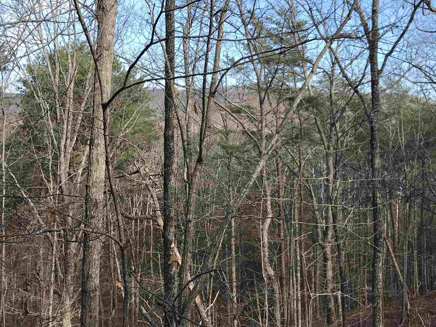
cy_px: 187
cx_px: 166
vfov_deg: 30.8
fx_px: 592
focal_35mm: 47
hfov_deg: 40.2
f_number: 1.8
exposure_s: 1/748
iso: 20
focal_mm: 3.99
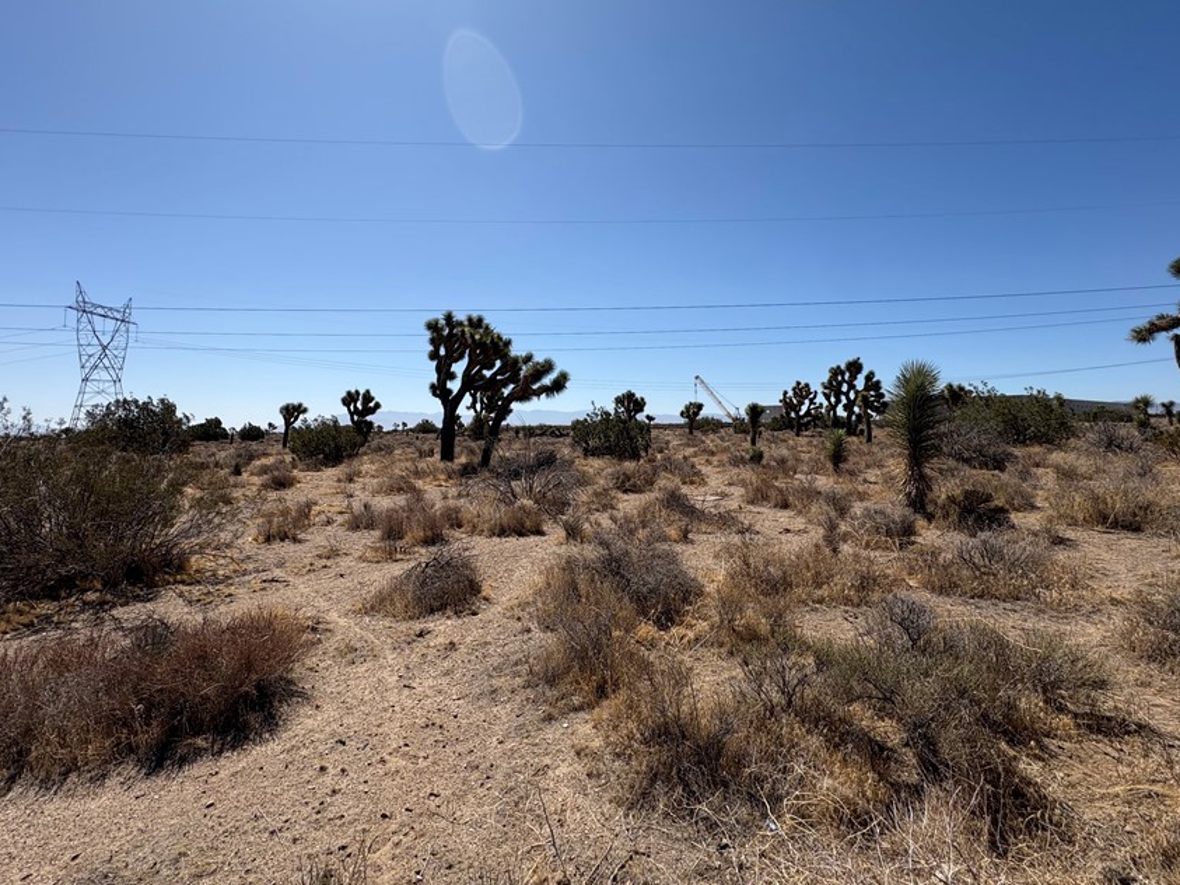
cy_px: 389
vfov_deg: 74.4
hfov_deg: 91.0
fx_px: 579
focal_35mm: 17
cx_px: 585
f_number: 2.2
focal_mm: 2.22
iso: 50
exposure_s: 1/3247
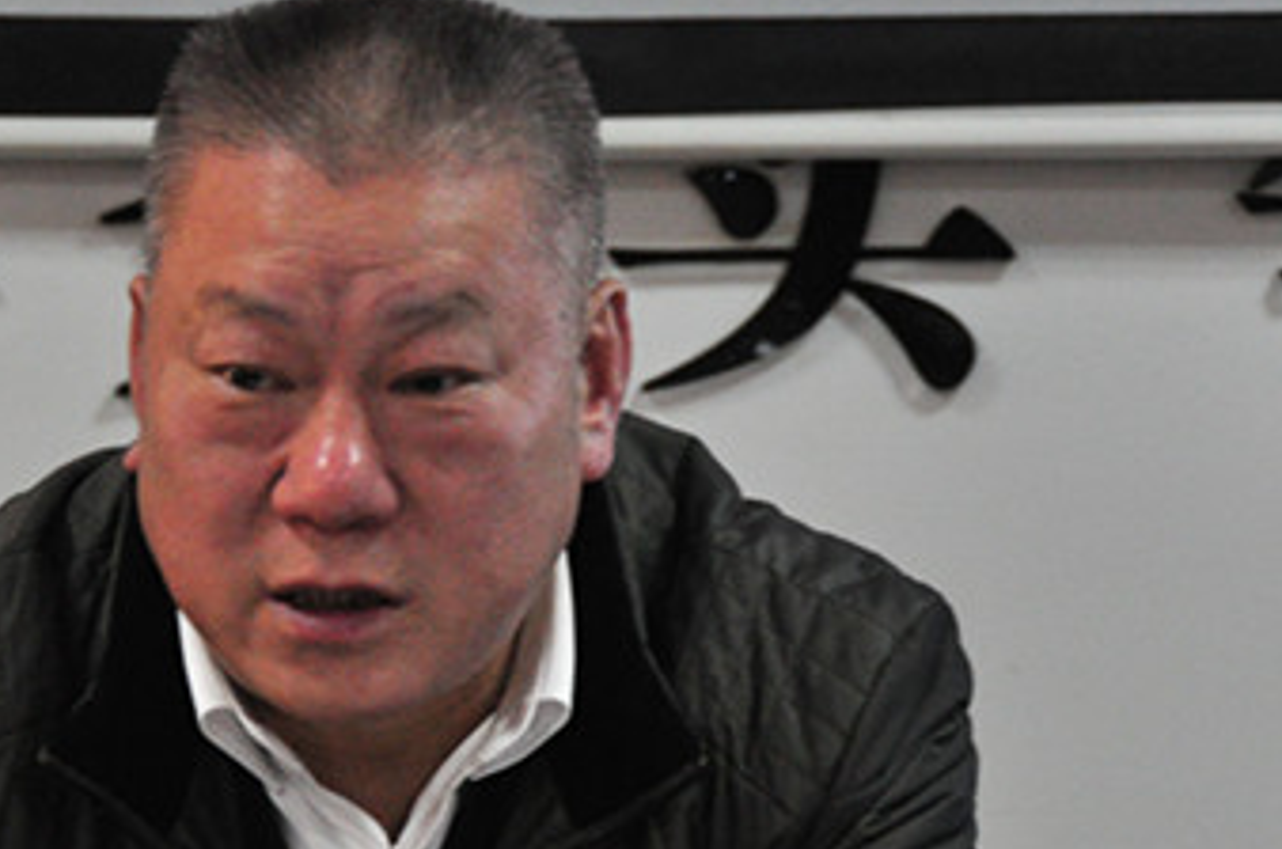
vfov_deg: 4.6
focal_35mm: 295
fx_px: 10487
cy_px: 735
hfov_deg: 7.0
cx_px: 307
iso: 1600
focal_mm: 95
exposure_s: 1/60
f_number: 5.3
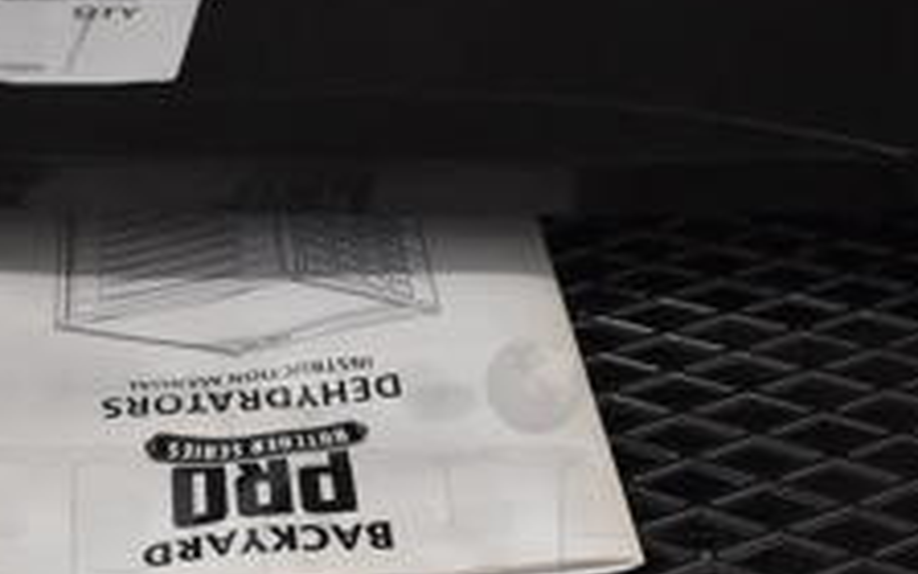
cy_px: 549
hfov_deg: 27.3
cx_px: 295
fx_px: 1876
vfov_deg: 17.1
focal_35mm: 75
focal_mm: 18
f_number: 3.5
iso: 2800
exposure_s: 1/125
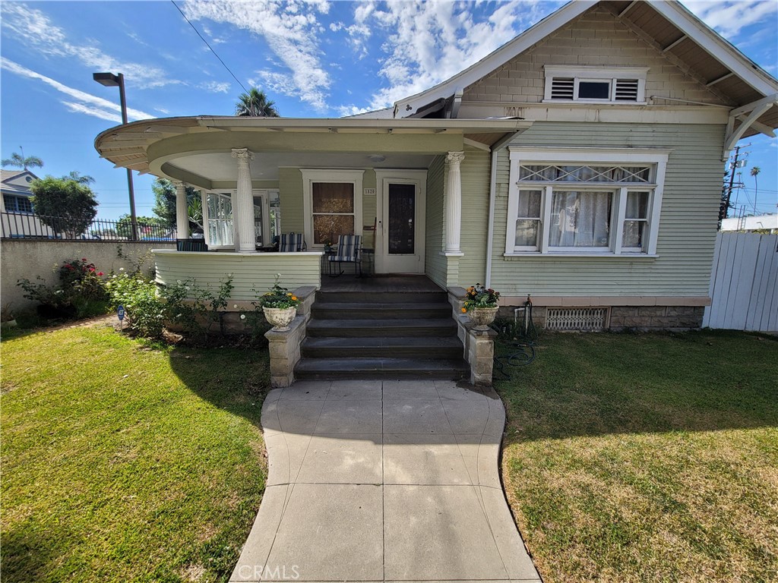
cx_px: 389
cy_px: 292
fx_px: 292
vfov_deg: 89.9
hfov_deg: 106.2
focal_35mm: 13
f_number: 2.2
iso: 64
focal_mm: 2.2
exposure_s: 1/1429
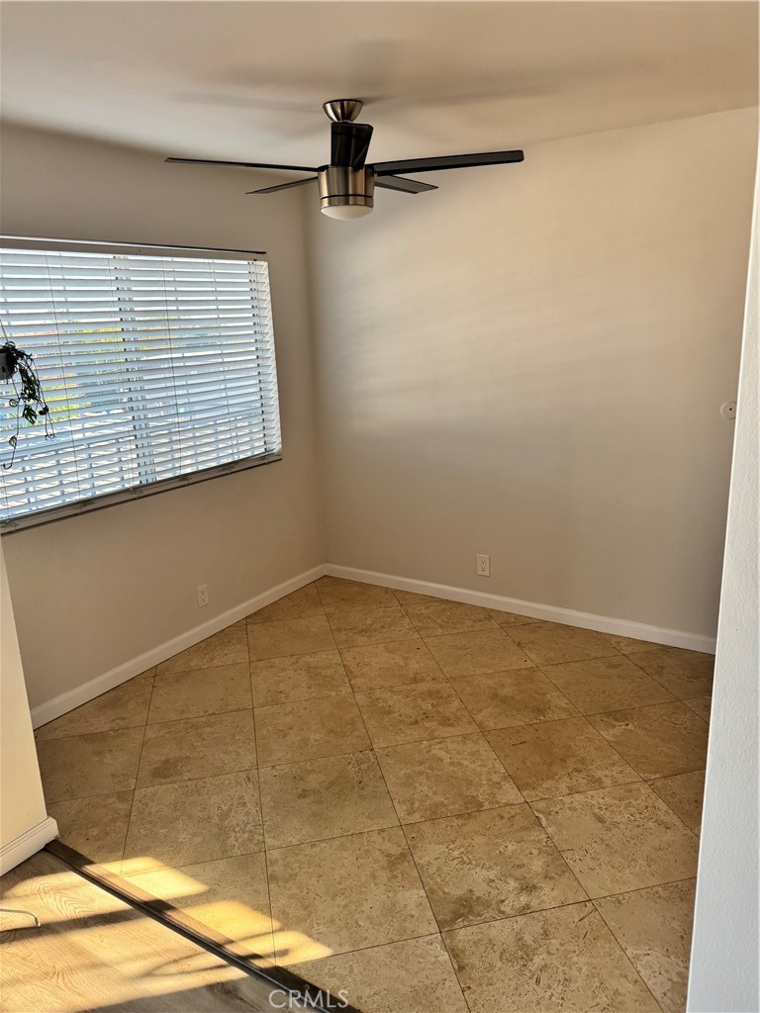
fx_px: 703
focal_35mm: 24
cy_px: 506
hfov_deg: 56.8
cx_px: 380
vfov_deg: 71.6
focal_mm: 6.76
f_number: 1.78
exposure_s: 1/161
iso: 80
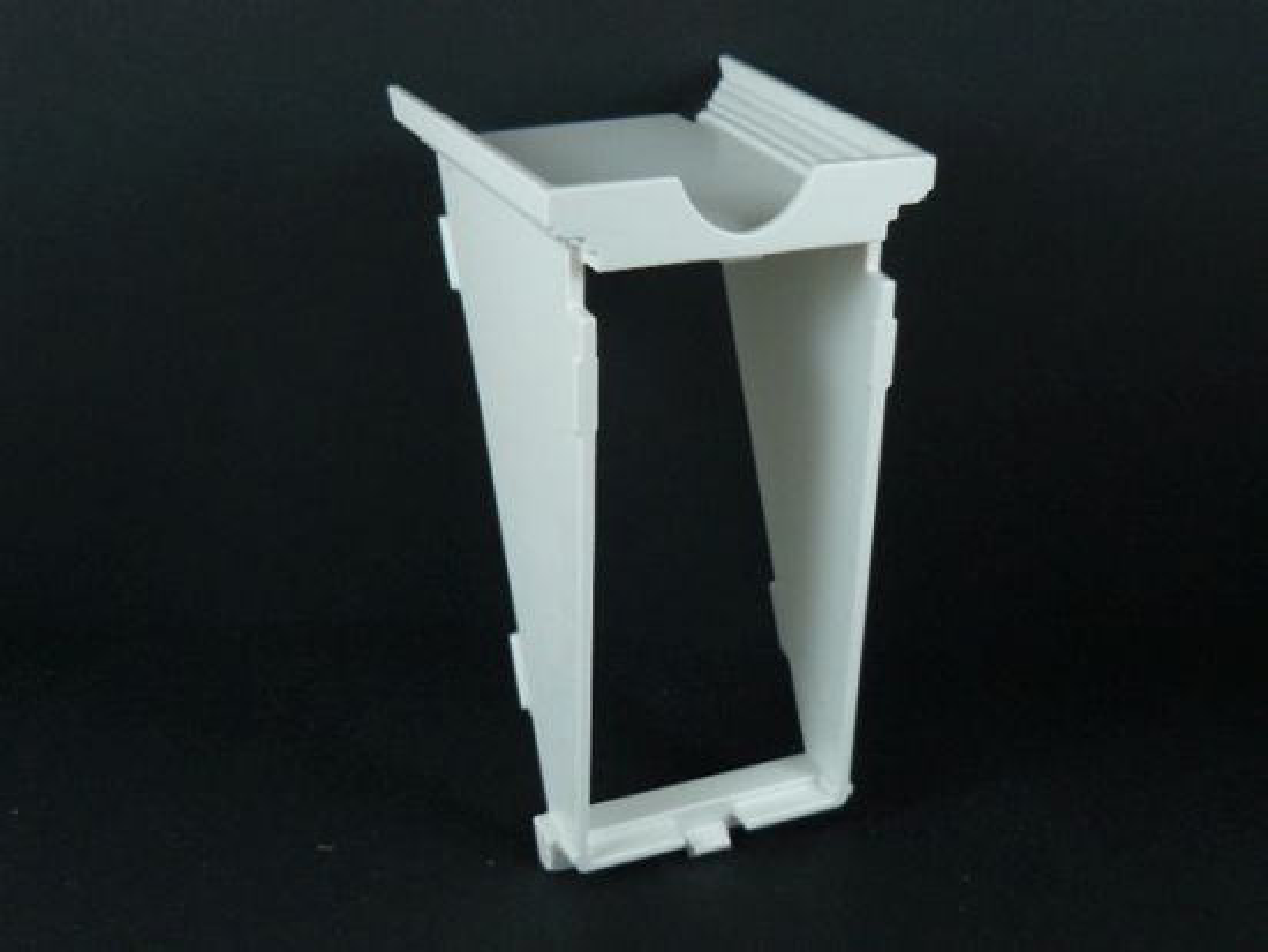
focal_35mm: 48
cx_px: 634
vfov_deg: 30.3
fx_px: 1759
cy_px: 476
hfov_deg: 39.6
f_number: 2.8
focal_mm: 6
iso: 100
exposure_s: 1/30
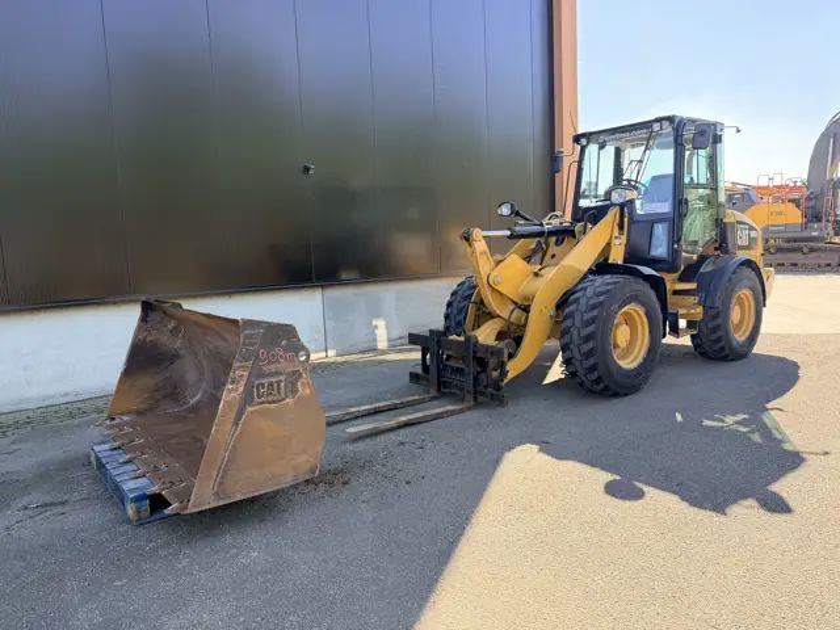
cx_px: 420
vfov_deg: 56.8
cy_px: 315
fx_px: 582
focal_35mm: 24
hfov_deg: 71.6
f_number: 1.78
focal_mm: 6.76
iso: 100
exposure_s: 1/702
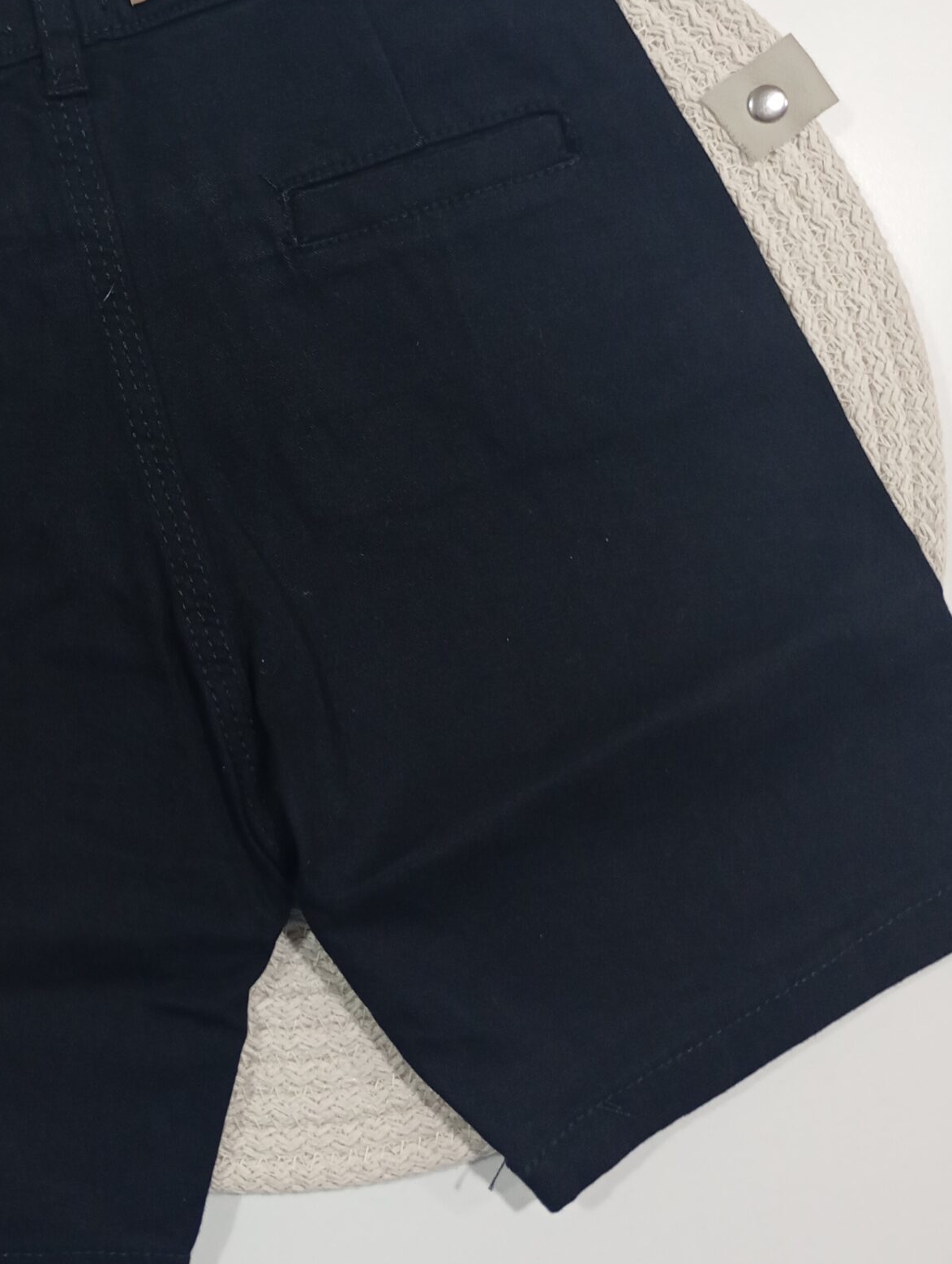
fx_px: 1682
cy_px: 444
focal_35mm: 46
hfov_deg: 31.1
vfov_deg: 40.8
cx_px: 244
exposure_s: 1/33.3
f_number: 1.8
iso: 939
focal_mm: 4.27
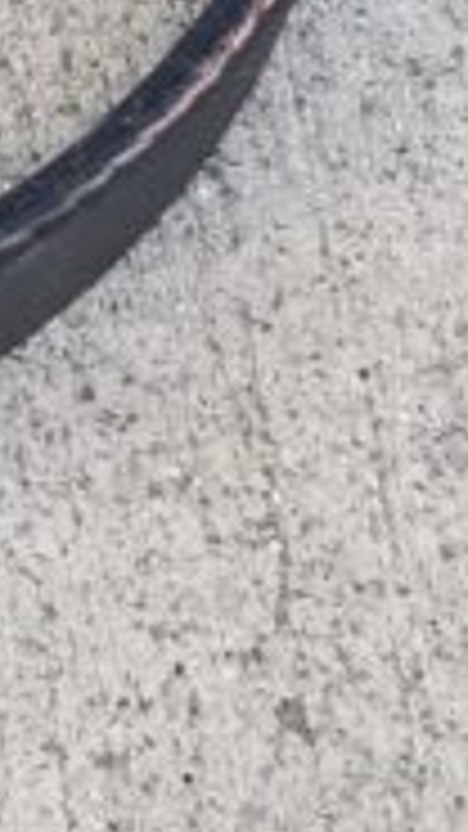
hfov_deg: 11.0
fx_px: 2031
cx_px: -684
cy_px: -171
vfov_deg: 21.5
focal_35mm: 92
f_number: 1.7
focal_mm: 4.3
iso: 80
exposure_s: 1/60
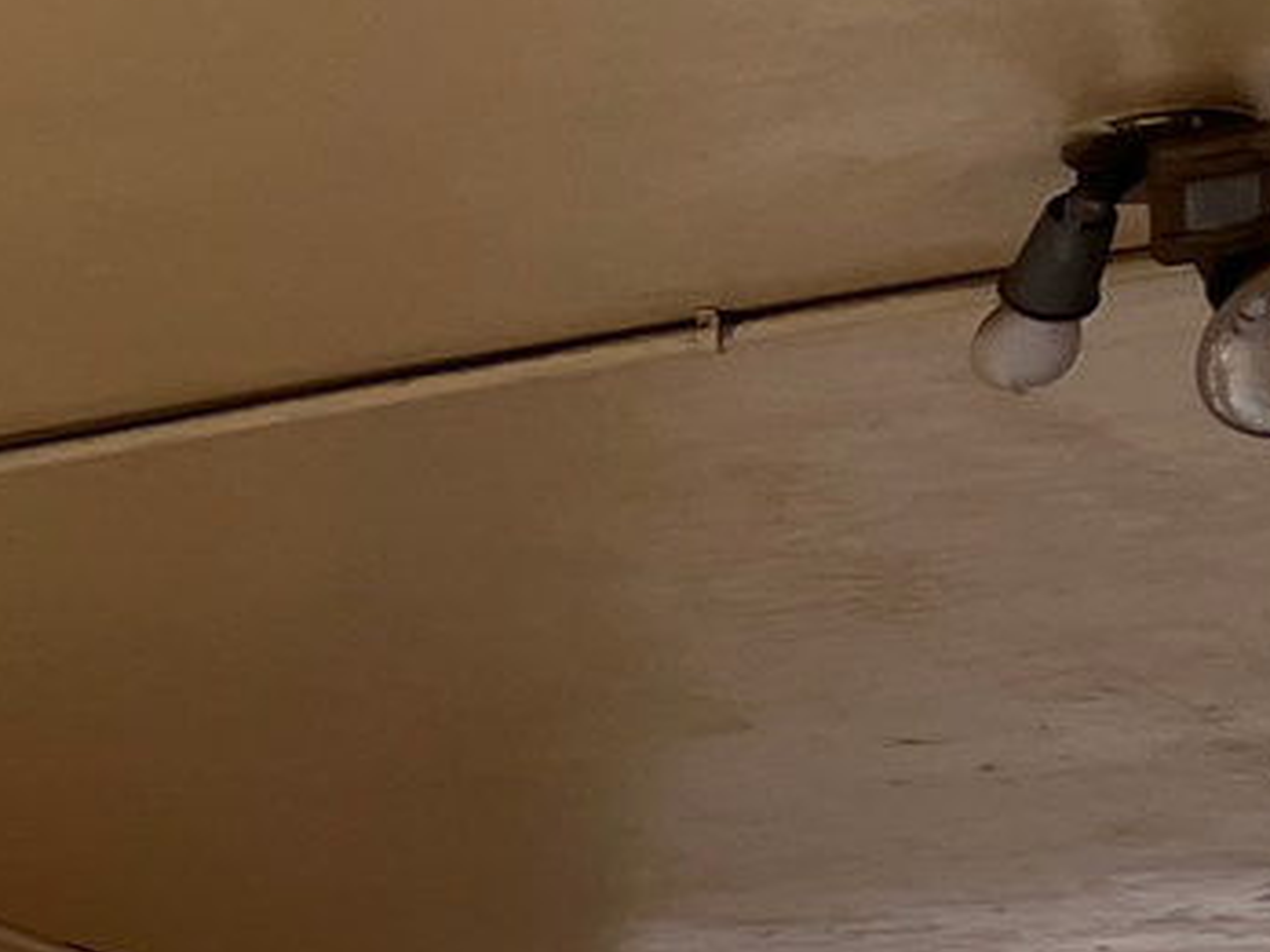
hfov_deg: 10.4
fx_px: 5613
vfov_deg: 9.0
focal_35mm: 153
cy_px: 2072
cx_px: -2124
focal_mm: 5.7
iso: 50
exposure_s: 1/639
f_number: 1.5
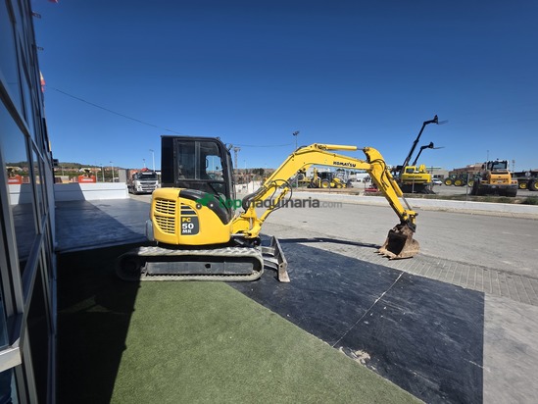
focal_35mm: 13
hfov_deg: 106.2
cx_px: 269
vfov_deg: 89.9
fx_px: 202
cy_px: 202
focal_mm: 2.2
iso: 40
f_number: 1.9
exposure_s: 1/2835
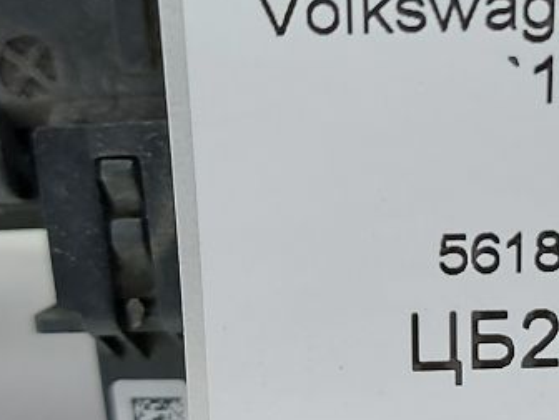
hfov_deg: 19.4
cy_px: 188
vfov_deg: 14.9
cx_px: 517
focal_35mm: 99
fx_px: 1599
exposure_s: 1/50
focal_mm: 5.23
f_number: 1.8
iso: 80
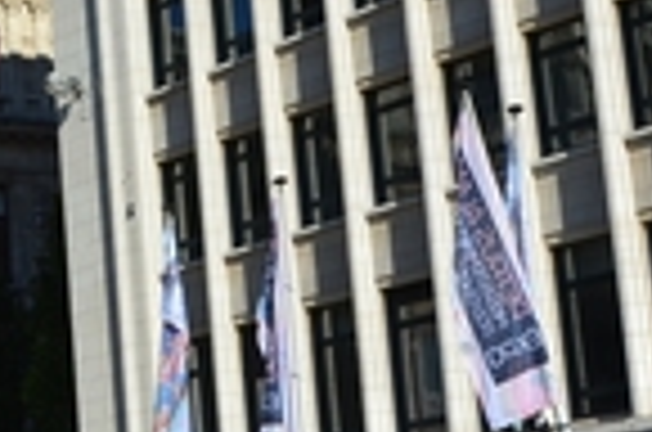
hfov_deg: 16.1
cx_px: -63
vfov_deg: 11.0
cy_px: 178
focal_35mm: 124
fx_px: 2241
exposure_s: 1/320
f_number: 10
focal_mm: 20
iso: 200
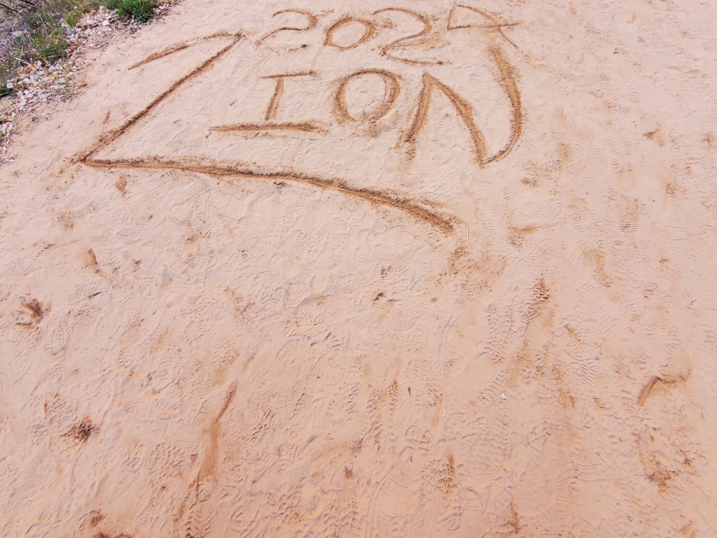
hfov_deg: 81.7
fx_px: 414
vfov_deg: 63.9
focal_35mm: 20
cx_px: 369
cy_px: 170
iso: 80
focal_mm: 1.8
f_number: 2.2
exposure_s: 1/120
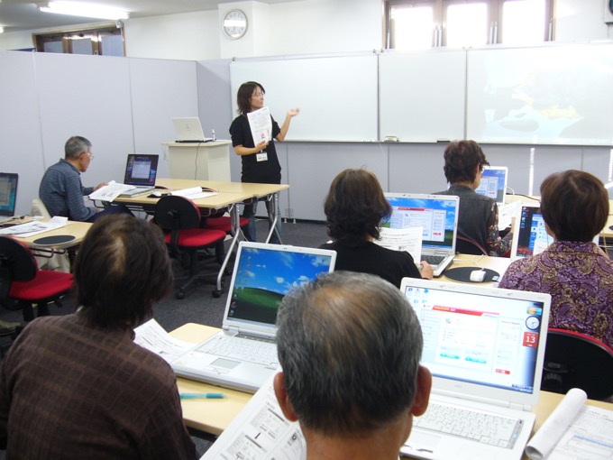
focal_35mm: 35
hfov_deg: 52.6
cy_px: 230
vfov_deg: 40.7
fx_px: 620
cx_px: 306
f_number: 2.8
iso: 100
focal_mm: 5.8
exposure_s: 1/20
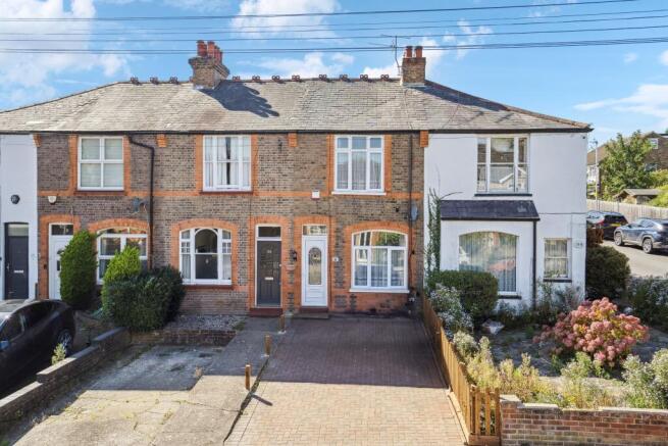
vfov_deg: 46.4
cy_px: 223
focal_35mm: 28
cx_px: 334
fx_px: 520
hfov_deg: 65.5
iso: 320
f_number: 5.6
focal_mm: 28
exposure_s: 1/1000
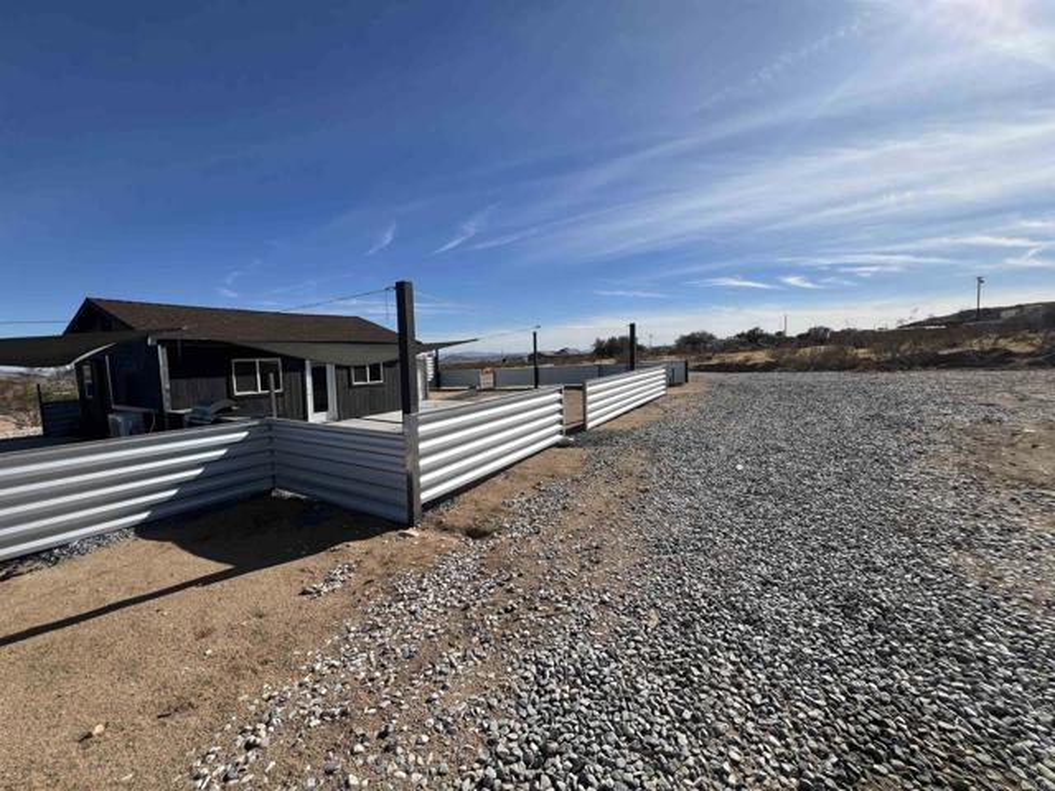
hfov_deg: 106.2
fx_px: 396
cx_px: 528
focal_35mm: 13
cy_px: 396
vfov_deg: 89.9
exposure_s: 1/3922
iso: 40
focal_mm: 1.57
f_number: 1.8
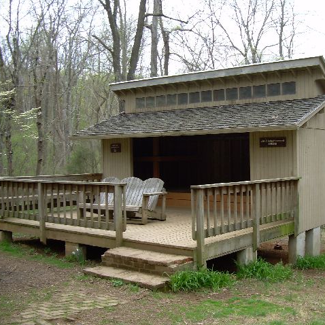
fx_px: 478
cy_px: 162
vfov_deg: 37.6
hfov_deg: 37.3
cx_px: 207
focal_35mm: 45
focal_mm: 6.3
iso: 50
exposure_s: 1/92.5
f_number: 2.8
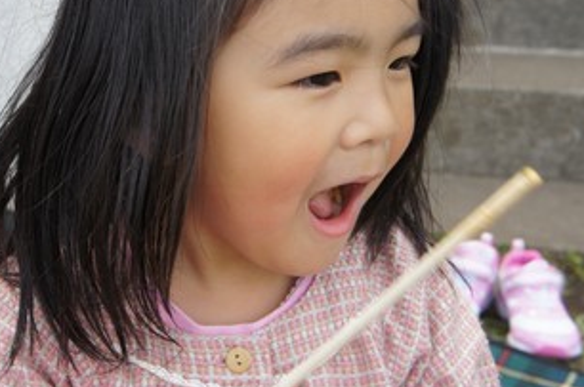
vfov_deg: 19.8
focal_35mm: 69
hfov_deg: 29.4
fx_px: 1112
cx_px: 233
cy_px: 210
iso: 200
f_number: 7.1
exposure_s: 1/160
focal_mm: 35
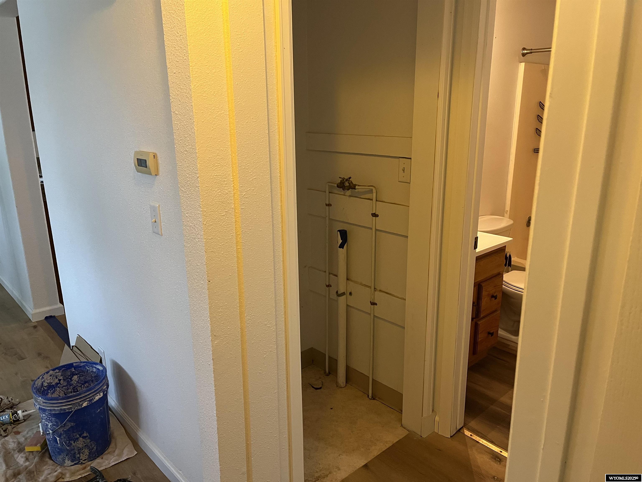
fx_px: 482
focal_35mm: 26
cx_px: 321
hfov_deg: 67.3
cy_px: 241
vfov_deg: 53.1
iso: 400
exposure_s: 1/60
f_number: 1.6
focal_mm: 5.1
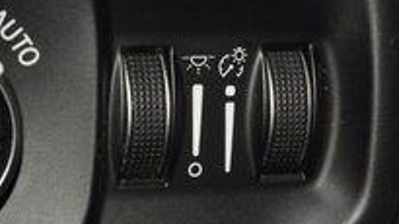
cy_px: 139
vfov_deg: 3.5
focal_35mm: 343
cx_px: 123
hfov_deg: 6.3
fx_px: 3627
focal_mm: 70
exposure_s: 1/125
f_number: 8
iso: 100
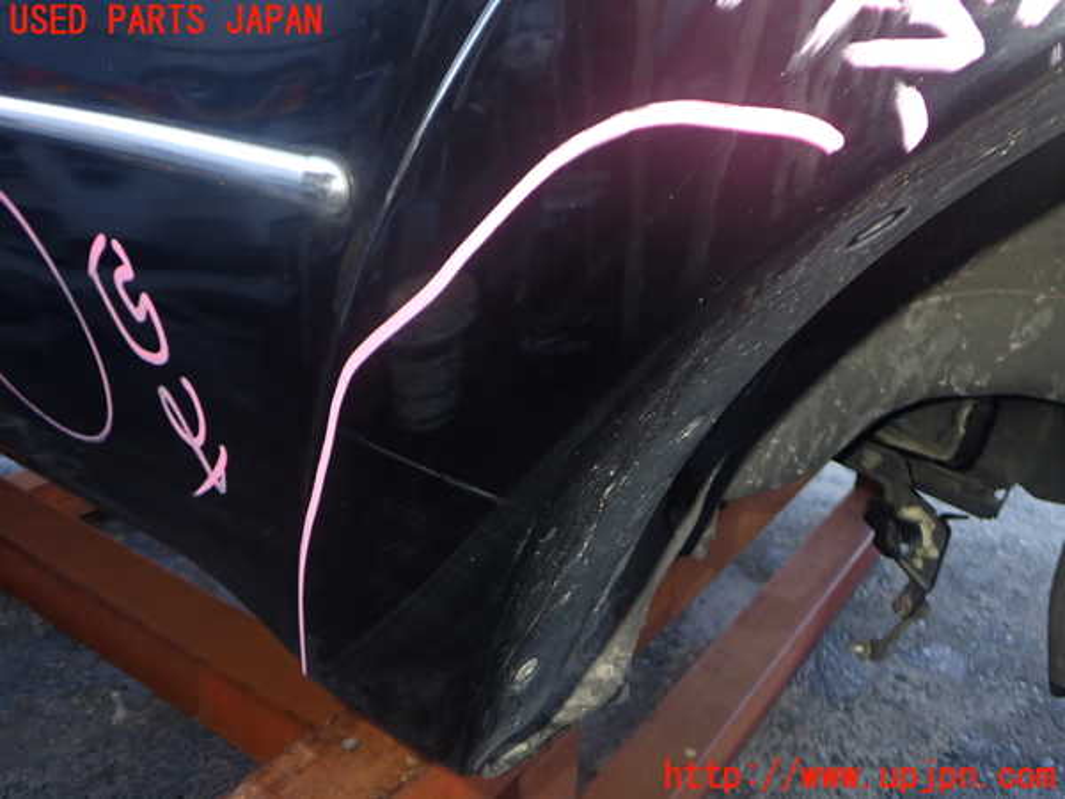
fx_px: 923
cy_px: 400
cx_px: 532
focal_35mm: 30
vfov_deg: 46.8
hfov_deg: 60.0
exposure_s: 1/30
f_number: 6.3
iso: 250
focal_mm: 5.4
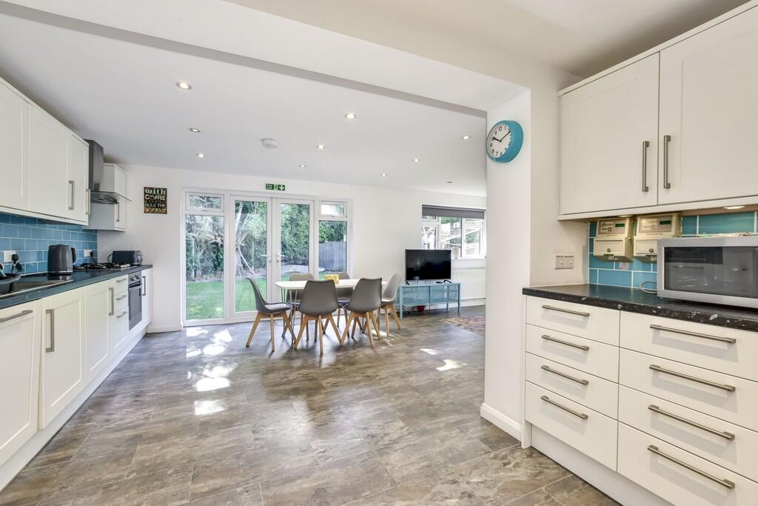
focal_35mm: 15
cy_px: 253
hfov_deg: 100.4
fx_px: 316
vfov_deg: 77.3
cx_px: 379
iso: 640
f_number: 8
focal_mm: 10
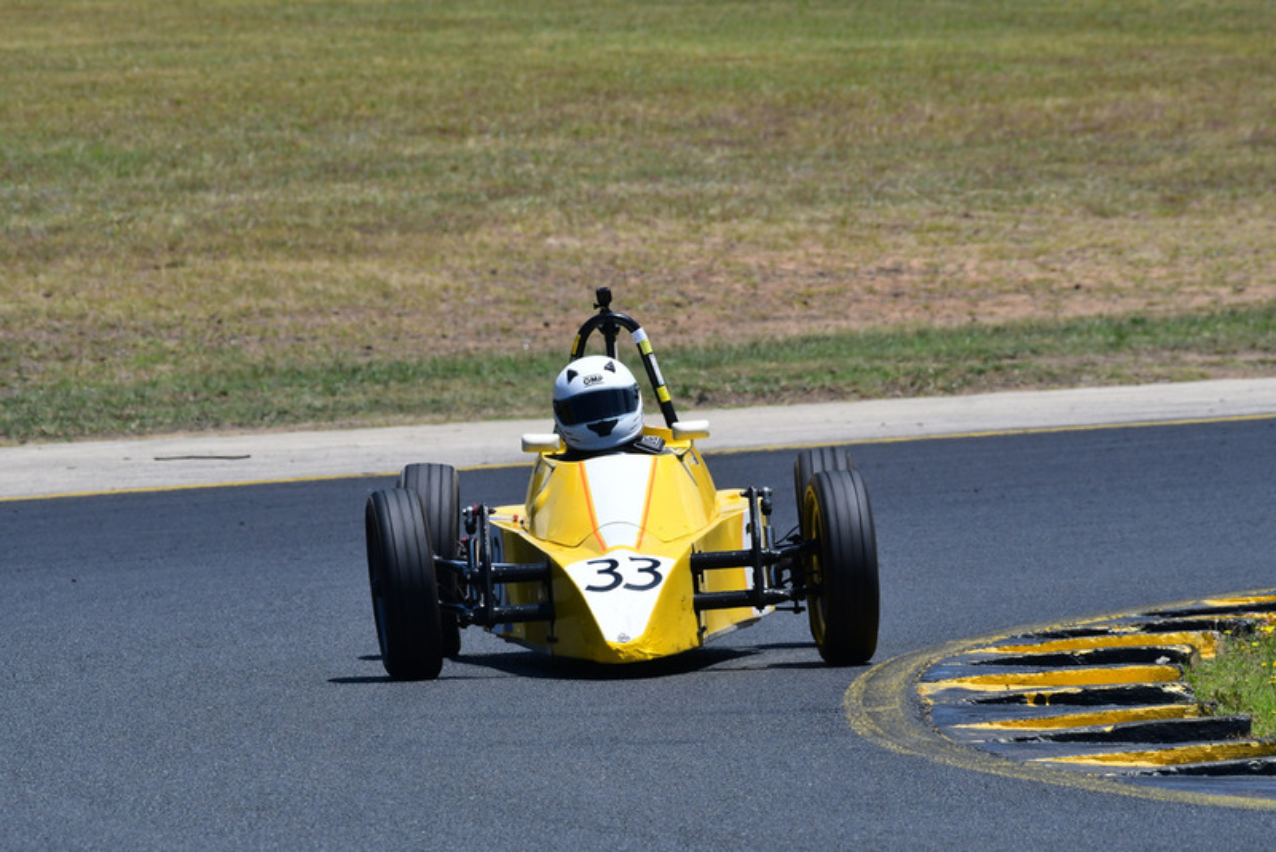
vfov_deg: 2.4
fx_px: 20210
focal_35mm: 570
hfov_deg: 3.6
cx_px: 638
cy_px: 426
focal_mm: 380
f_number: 11
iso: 320
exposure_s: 1/640
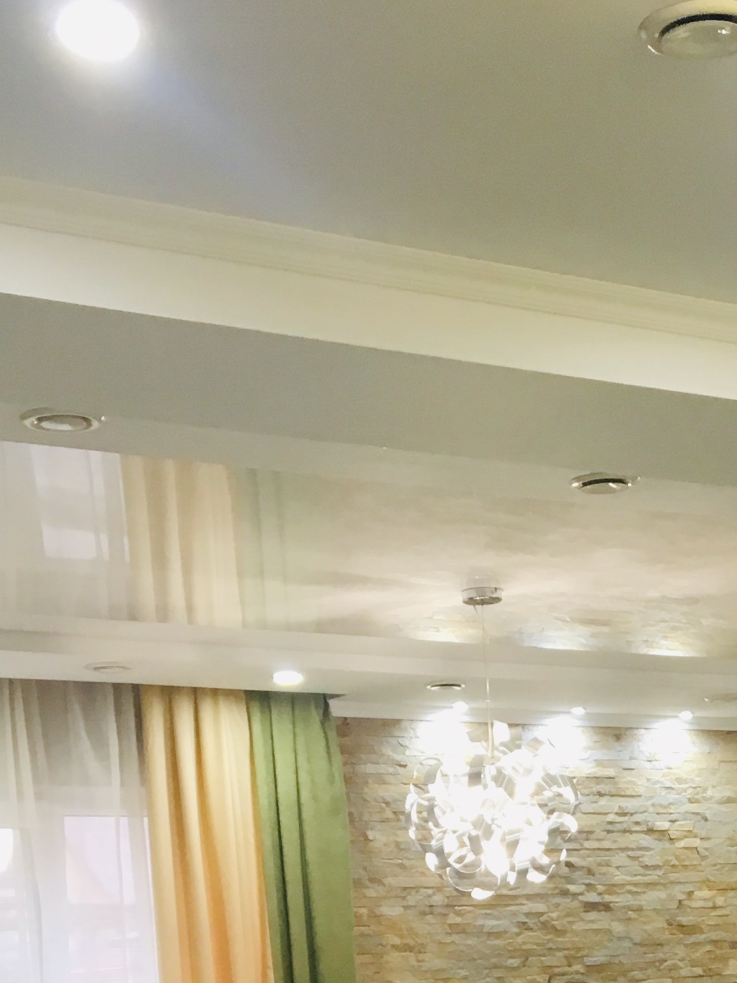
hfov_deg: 18.8
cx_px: 549
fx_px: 2215
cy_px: 1280
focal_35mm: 78
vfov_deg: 22.4
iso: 80
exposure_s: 1/33
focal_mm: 4.15
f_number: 2.2
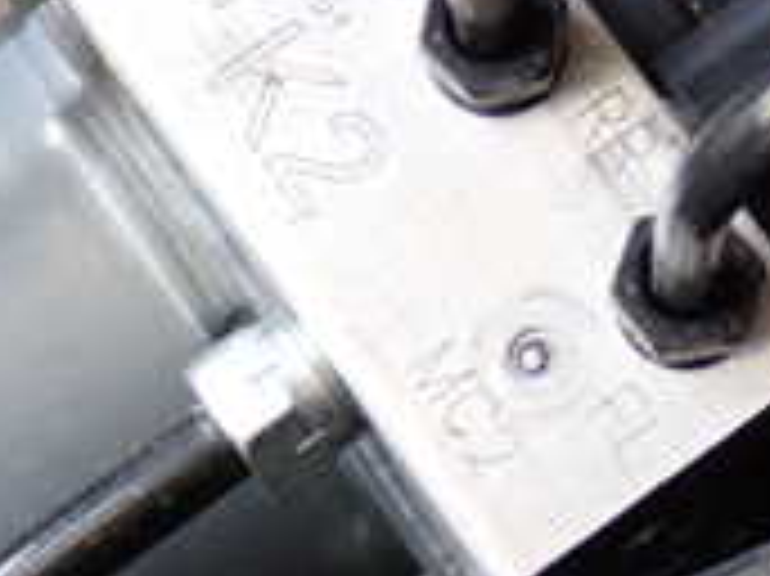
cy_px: -94
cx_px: 459
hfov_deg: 12.0
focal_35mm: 165
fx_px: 3668
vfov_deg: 8.9
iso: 250
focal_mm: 8.4
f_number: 3.1
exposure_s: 1/50
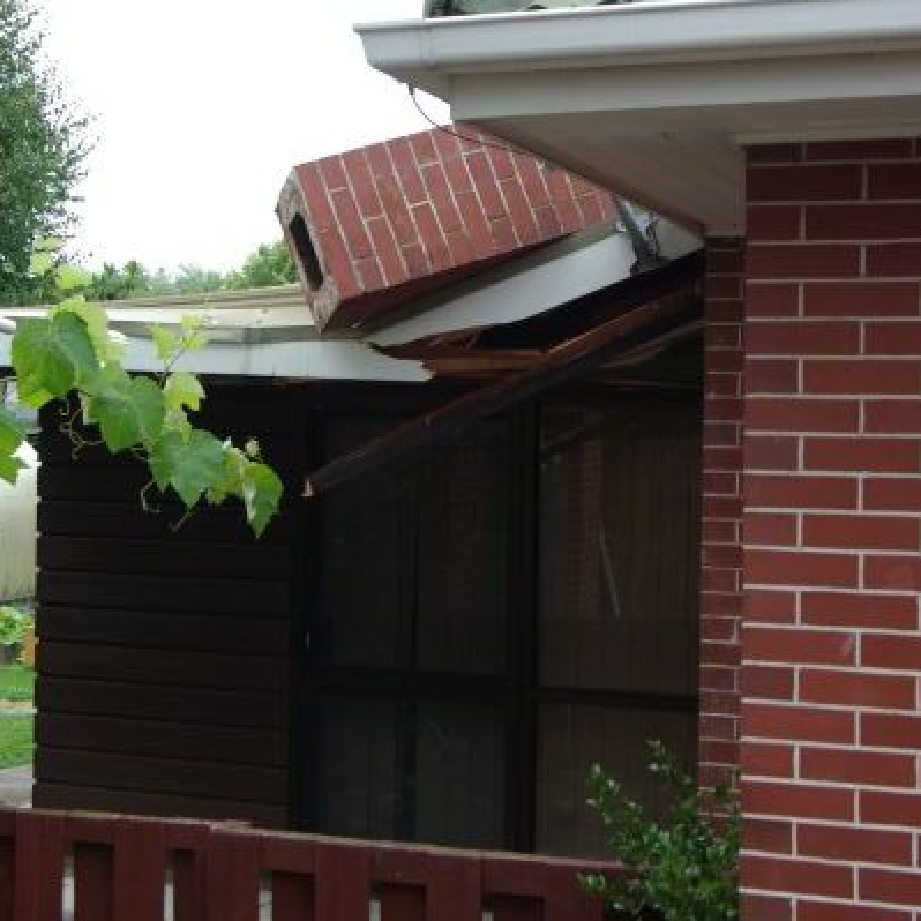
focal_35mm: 56
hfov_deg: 30.7
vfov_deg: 30.7
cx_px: 459
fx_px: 1675
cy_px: 418
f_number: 5.6
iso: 400
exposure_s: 1/250
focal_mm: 29
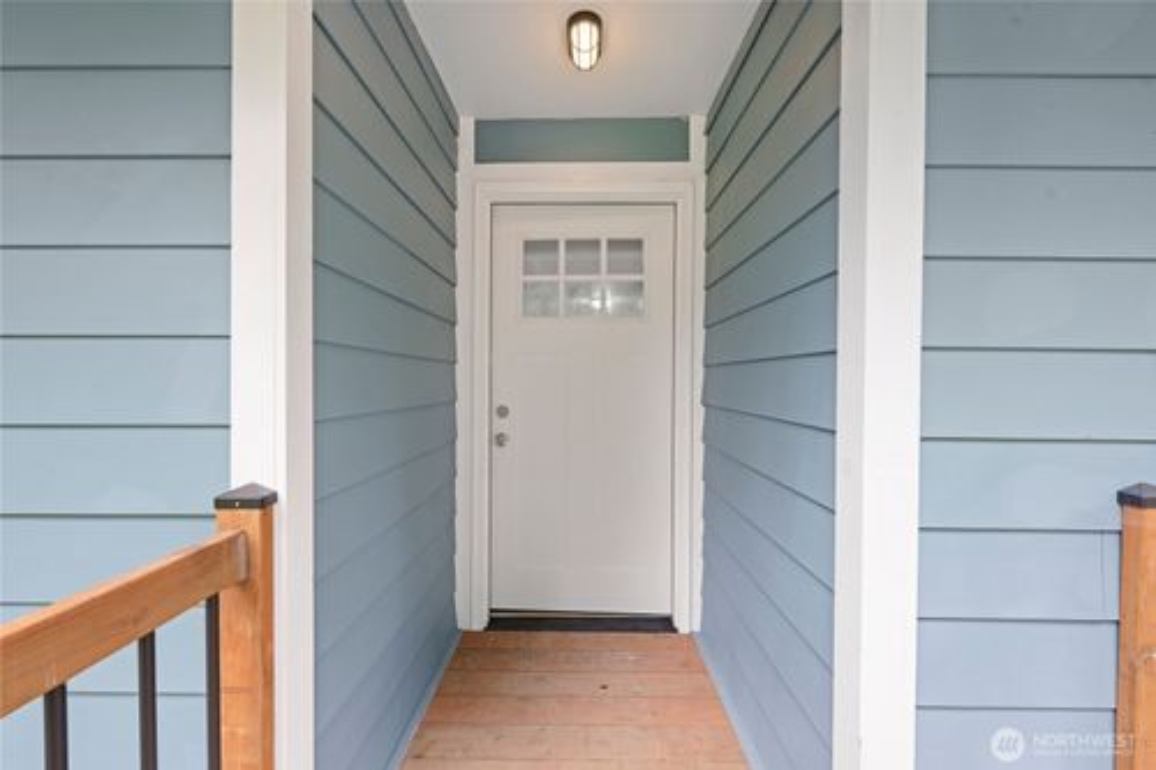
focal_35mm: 14
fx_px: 449
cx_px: 578
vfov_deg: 81.2
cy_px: 385
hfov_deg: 104.3
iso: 400
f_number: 9
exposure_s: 1/30
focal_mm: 14
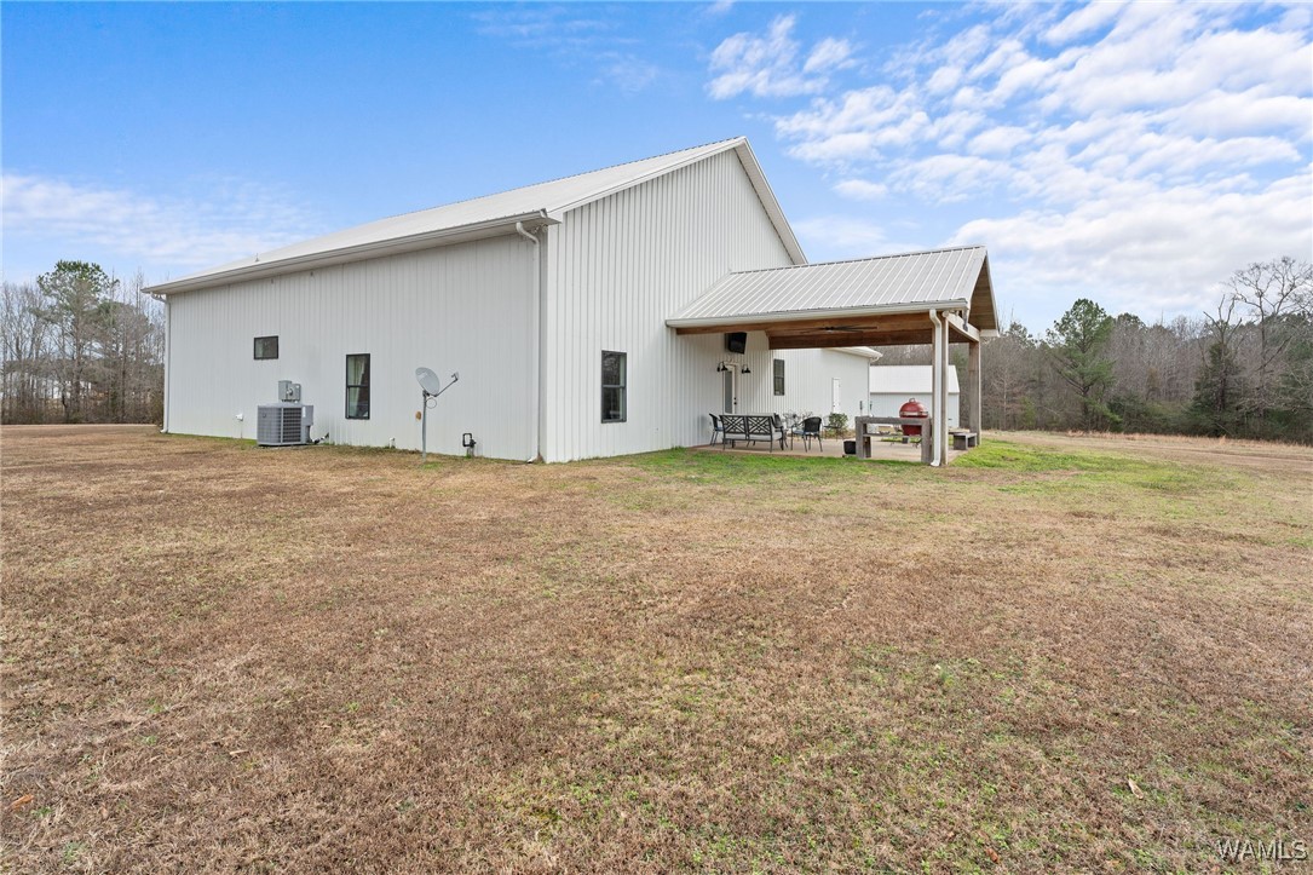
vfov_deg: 69.8
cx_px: 656
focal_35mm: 17
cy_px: 438
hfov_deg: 92.6
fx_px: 627
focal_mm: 17.2
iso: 100
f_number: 8
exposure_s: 1/30
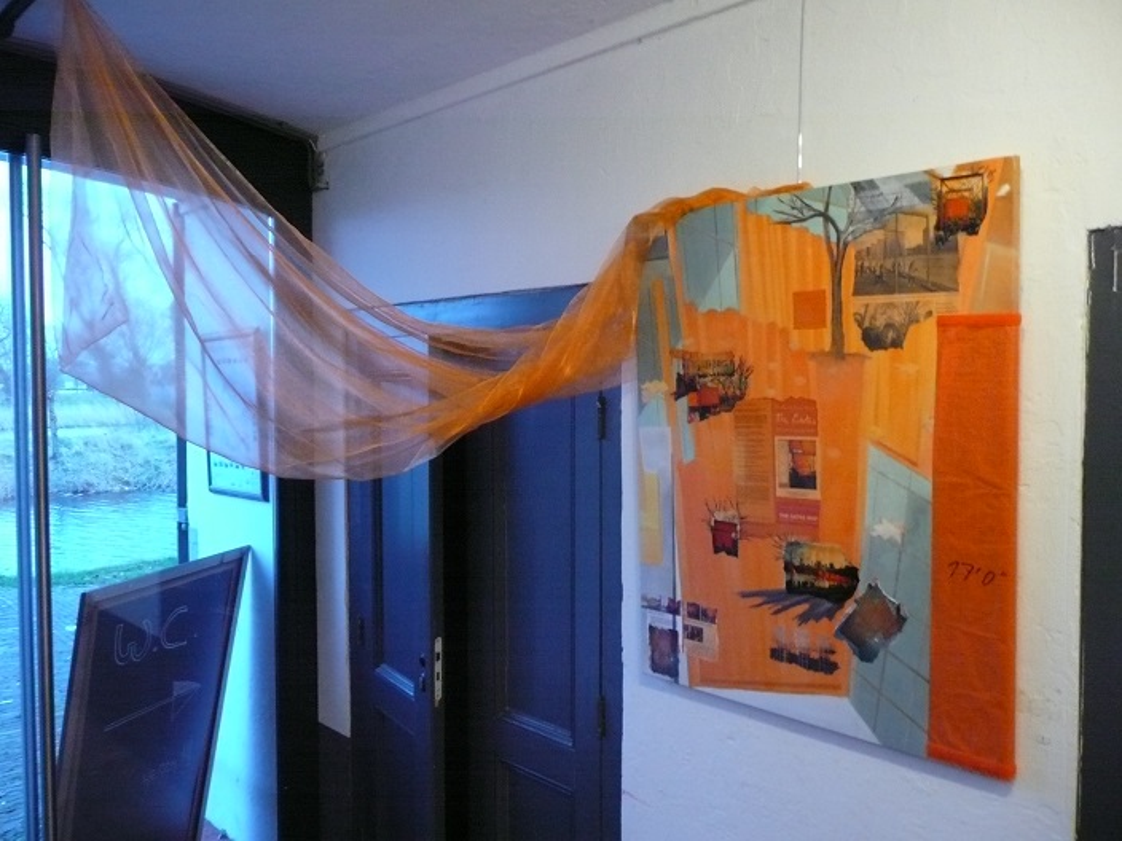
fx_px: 908
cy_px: 420
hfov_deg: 63.4
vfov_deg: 49.7
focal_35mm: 28
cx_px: 561
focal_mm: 4.6
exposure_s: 1/10
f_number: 3.3
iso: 400
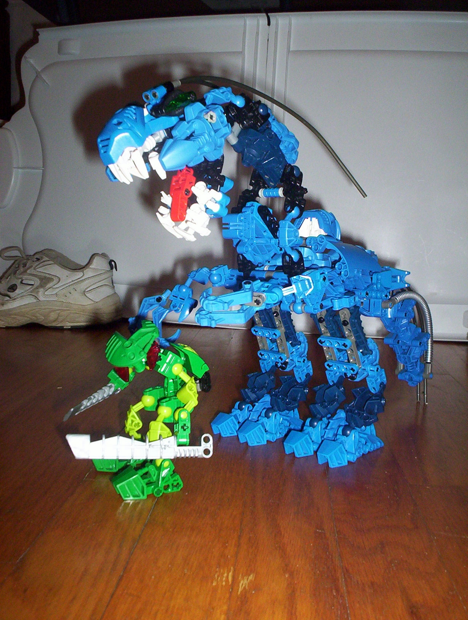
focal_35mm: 38
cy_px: 310
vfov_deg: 48.9
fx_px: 682
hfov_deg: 37.9
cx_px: 234
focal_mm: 4.99
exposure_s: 1/60
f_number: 4.5
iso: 140
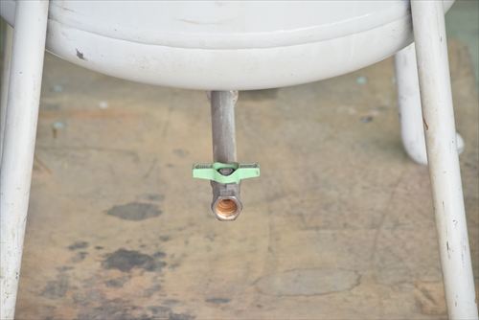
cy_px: 160
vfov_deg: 8.3
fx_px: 2197
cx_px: 240
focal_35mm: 165
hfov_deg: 12.4
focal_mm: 110
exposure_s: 1/640
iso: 1250
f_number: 6.3
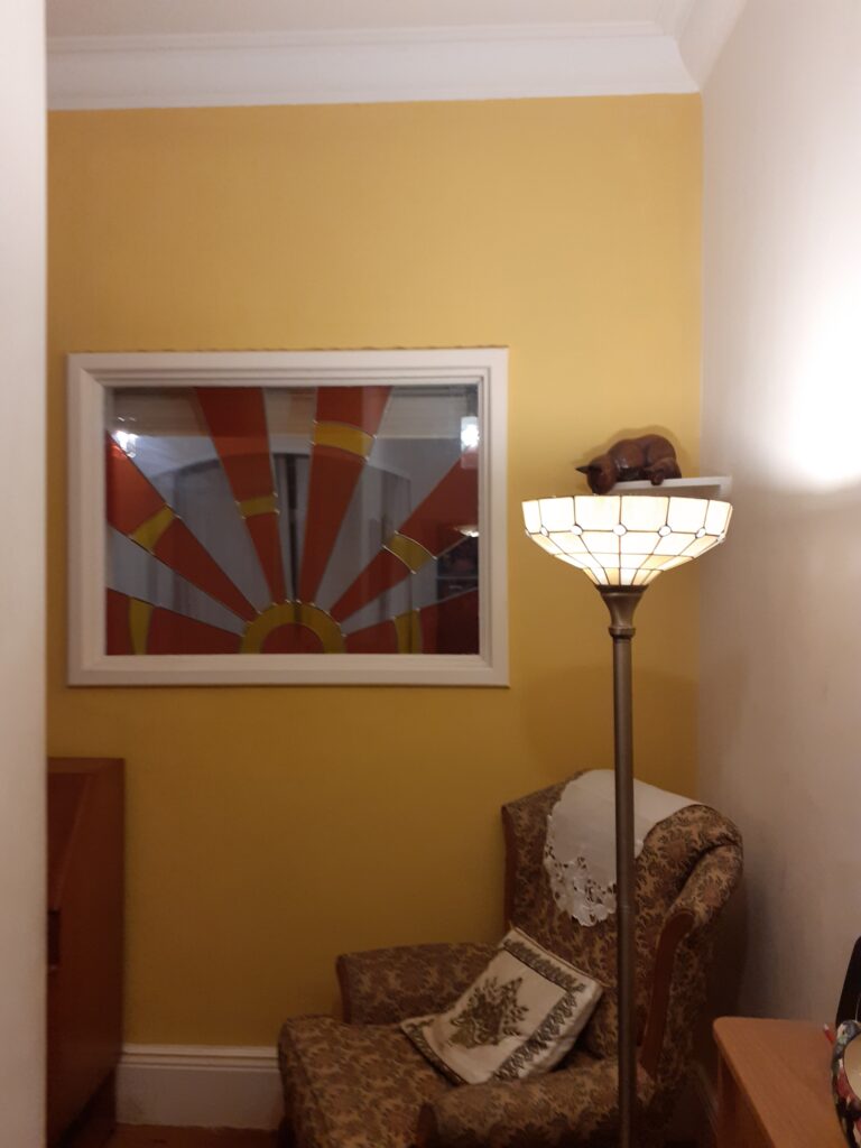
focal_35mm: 27
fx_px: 895
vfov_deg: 65.3
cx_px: 430
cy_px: 574
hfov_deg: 51.4
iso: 125
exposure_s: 1/50
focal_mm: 3.6
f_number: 1.9
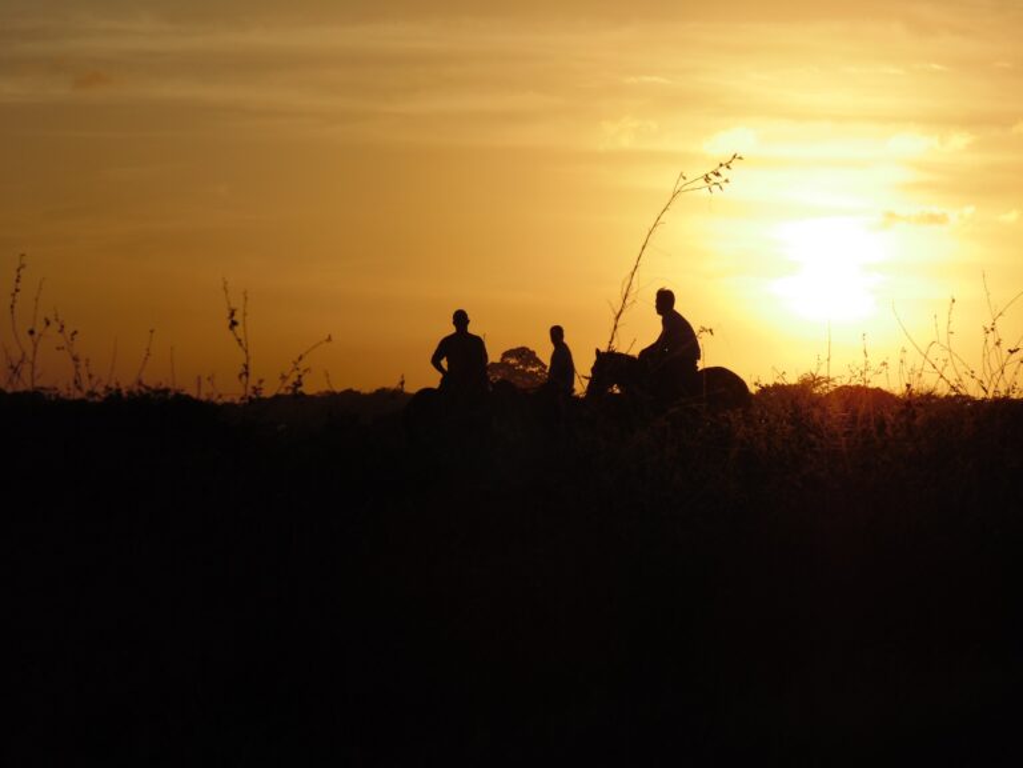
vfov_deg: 8.3
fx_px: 5290
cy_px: 384
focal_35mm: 179
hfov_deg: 11.0
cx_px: 512
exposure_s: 1/160
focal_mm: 32.1
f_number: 14.8
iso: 80
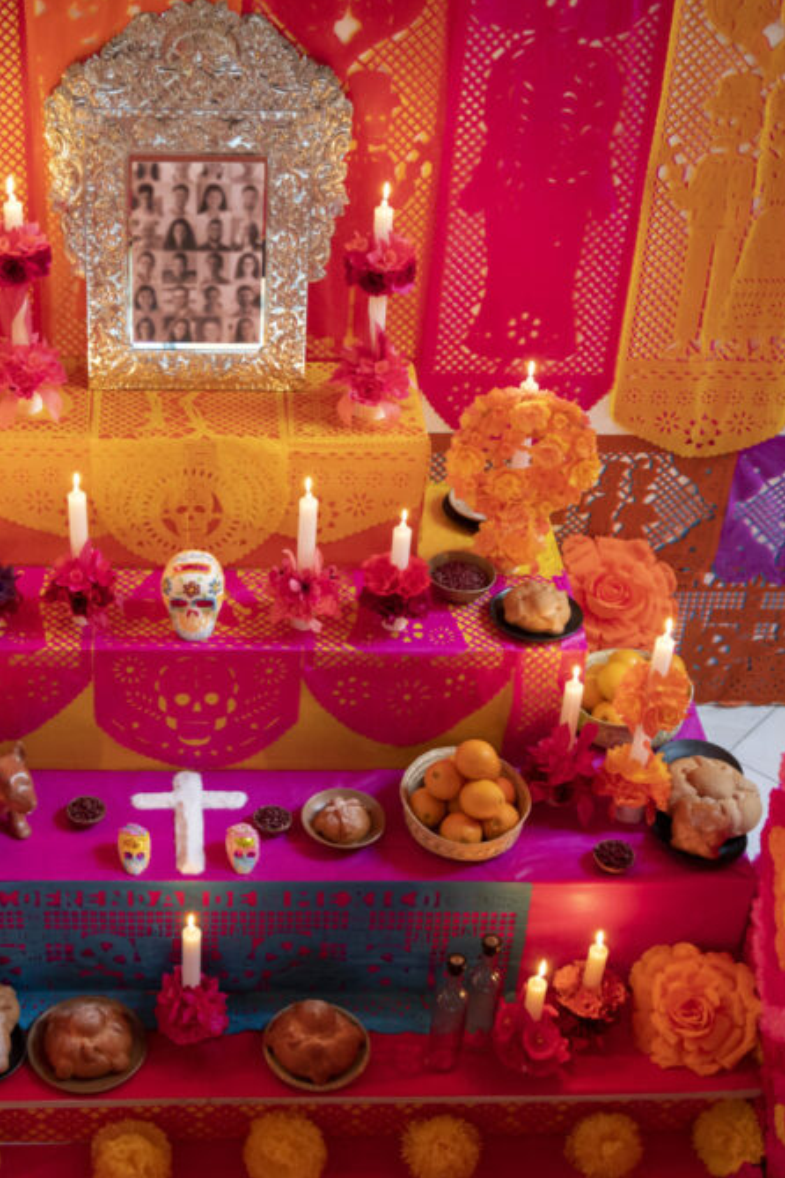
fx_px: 1701
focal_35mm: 52
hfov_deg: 25.7
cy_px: 595
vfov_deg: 38.2
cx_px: 197
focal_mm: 34
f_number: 4
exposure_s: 1/80
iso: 2500
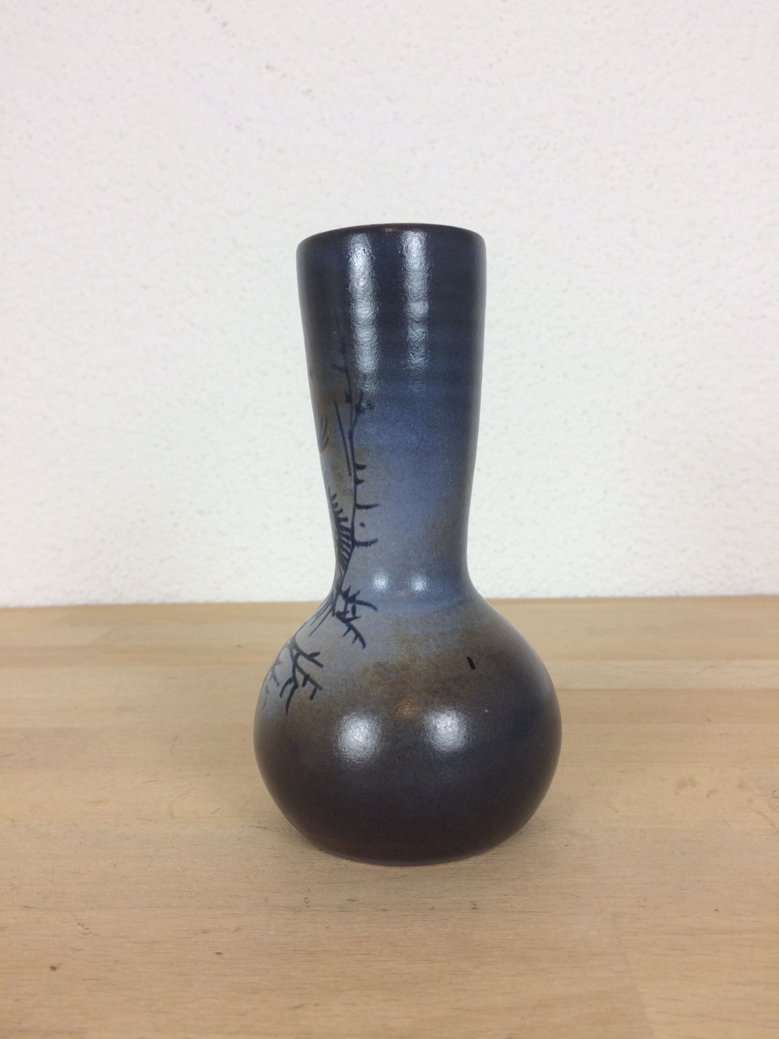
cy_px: 520
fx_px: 870
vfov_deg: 61.7
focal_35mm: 29
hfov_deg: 48.2
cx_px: 390
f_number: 2.2
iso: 50
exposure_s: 1/50
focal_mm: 4.15
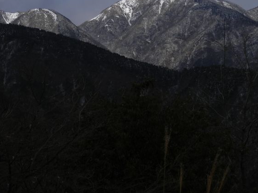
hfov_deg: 15.8
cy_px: 64
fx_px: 931
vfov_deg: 11.8
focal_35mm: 125
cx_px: 151
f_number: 13.5
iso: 80
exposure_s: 1/160
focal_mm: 15.8
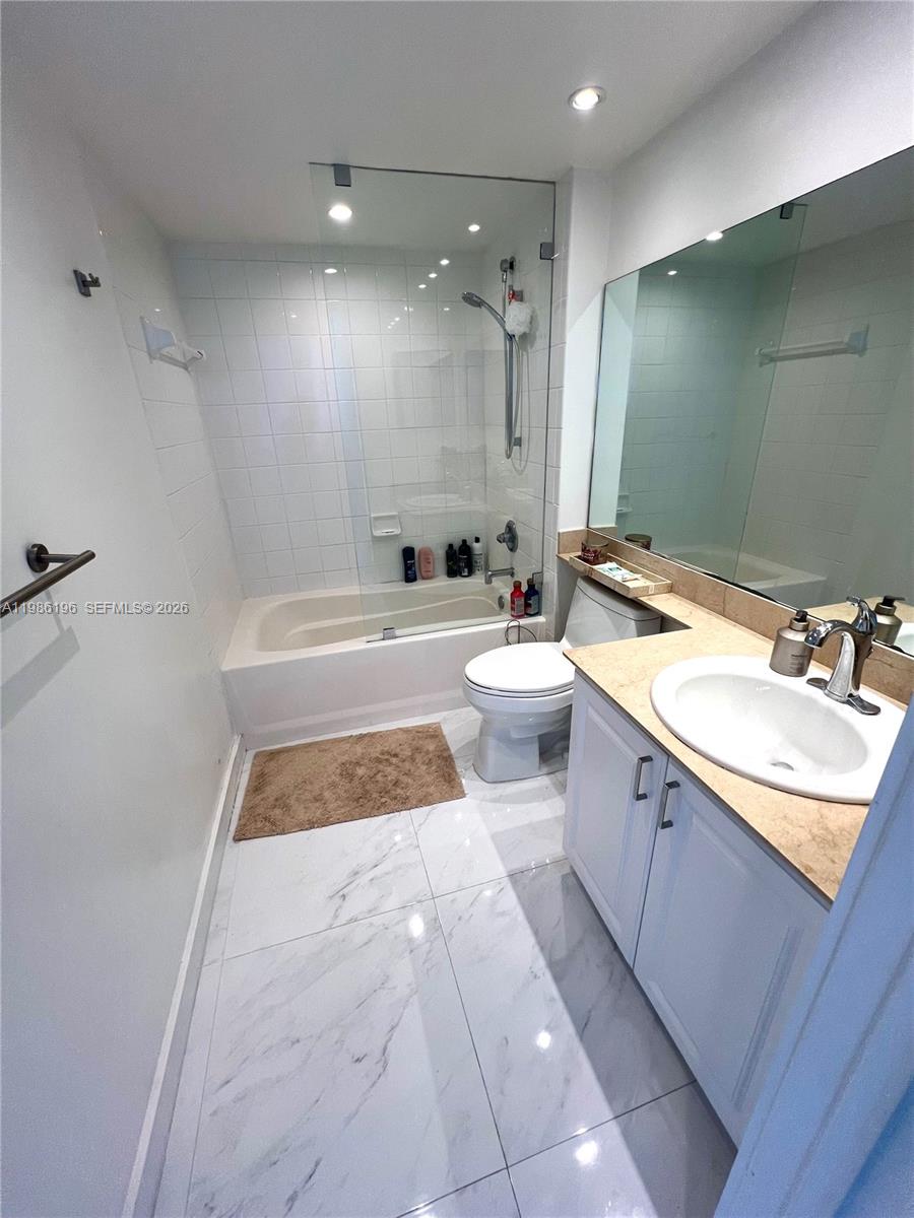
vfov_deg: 106.2
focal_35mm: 13
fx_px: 458
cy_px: 609
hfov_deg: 89.9
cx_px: 457
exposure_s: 1/120
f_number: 1.8
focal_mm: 1.57
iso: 80
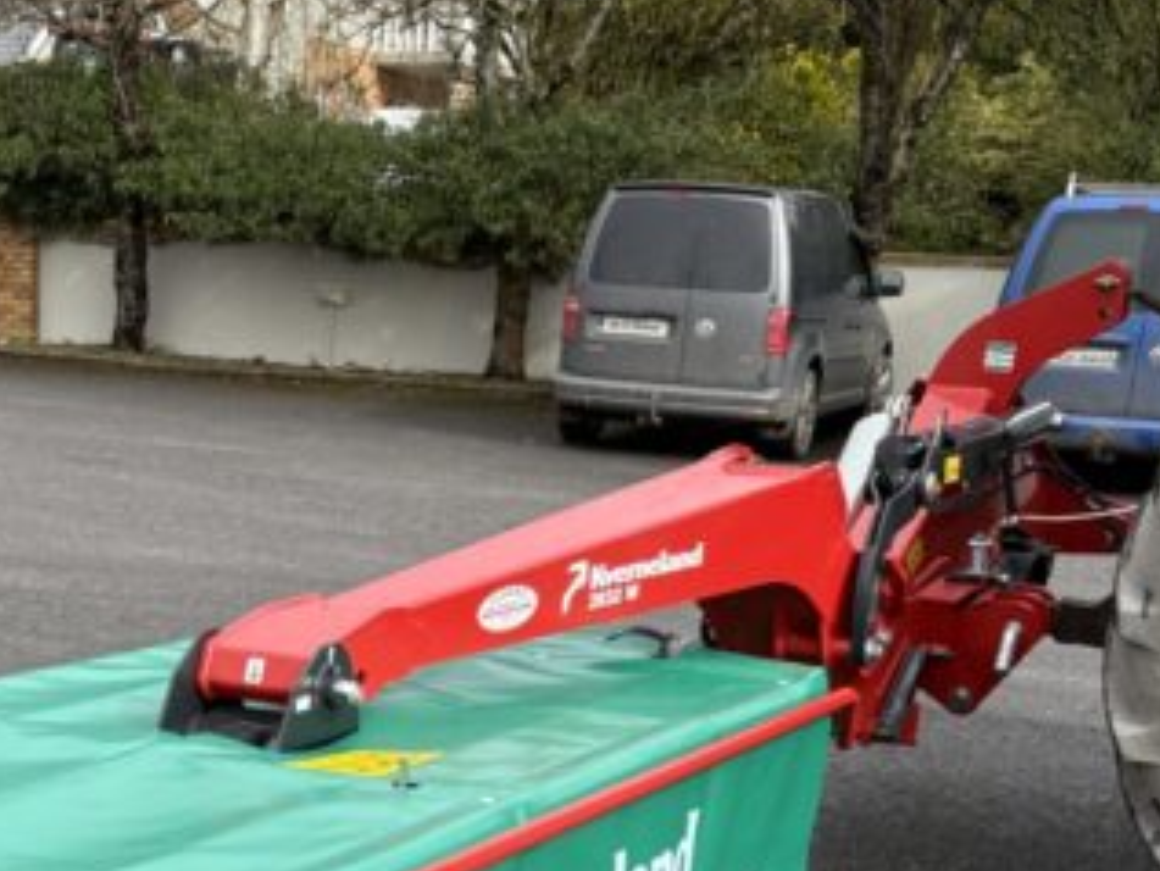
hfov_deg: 29.9
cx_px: 212
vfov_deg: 21.8
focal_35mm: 63
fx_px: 2112
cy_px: 1003
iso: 50
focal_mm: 5.96
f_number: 1.6
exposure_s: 1/1175
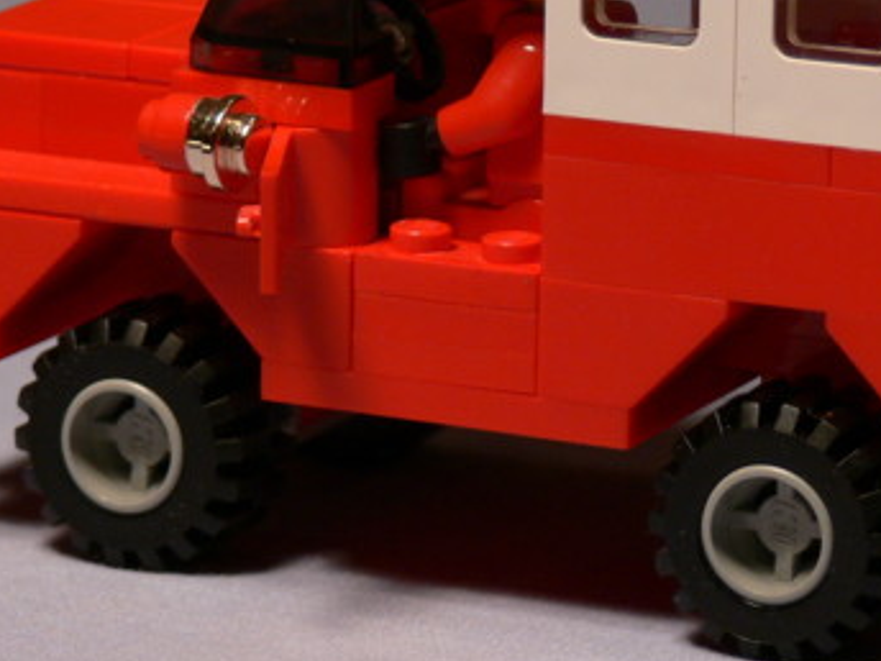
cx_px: 589
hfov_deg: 7.0
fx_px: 7228
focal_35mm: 284
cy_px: 110
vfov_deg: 5.2
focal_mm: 25.7
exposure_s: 1/30
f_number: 3.6
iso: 100
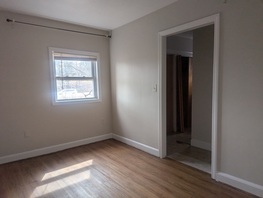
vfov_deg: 56.9
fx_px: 183
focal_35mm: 24
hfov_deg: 71.5
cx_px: 132
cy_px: 99
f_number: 1.85
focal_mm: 6.81
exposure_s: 1/123
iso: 45
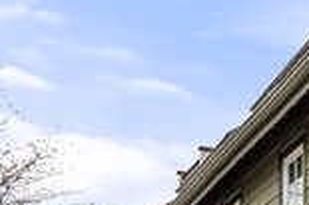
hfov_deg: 9.8
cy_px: 182
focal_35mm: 172
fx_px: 1475
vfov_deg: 7.9
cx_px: 845
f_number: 7.1
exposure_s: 1/800
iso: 320
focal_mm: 26
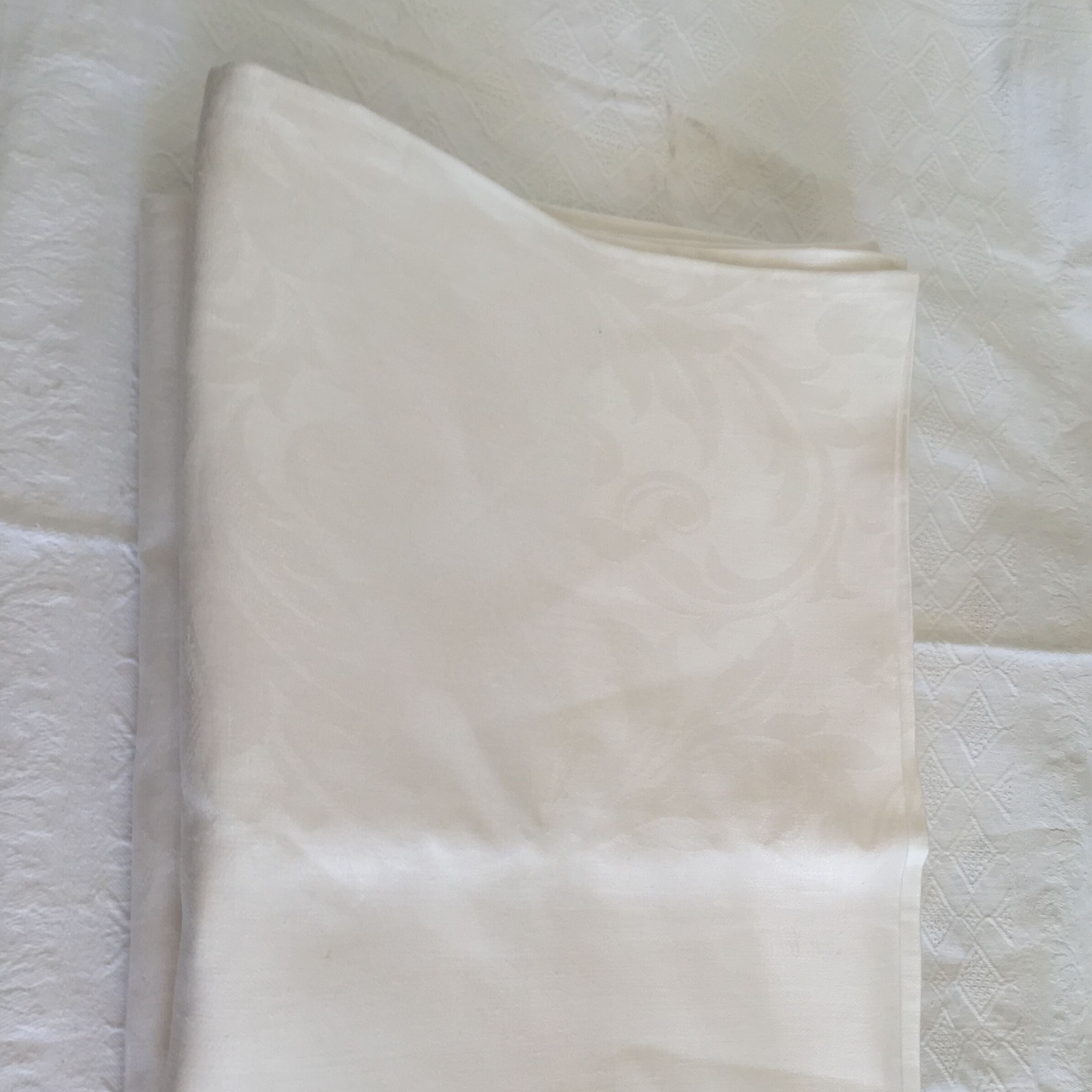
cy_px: 697
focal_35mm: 35
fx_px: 1249
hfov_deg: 47.2
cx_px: 555
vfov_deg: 46.7
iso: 32
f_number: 2.2
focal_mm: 4.15
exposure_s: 1/50
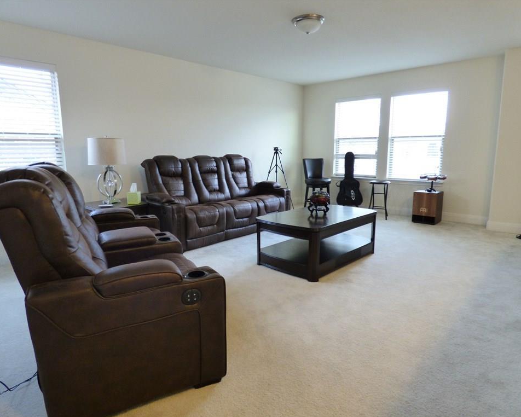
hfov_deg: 77.6
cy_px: 209
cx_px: 251
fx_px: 324
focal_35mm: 21
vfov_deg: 65.5
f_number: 2.8
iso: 500
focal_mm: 3.58
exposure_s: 1/25
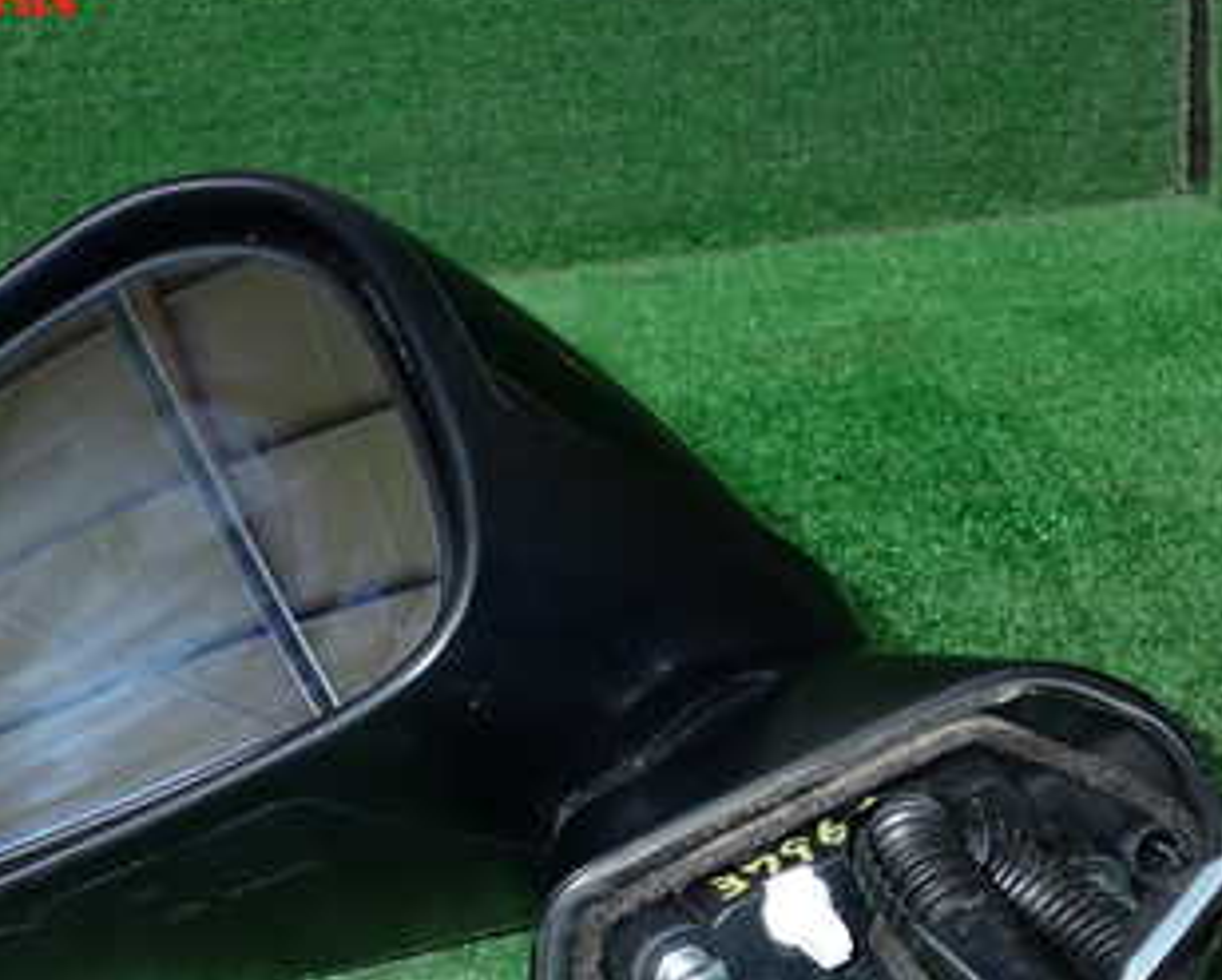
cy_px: 833
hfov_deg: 33.0
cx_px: 544
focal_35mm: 57
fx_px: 2063
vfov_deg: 26.1
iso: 200
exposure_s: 1/30
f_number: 6.3
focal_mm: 5.4
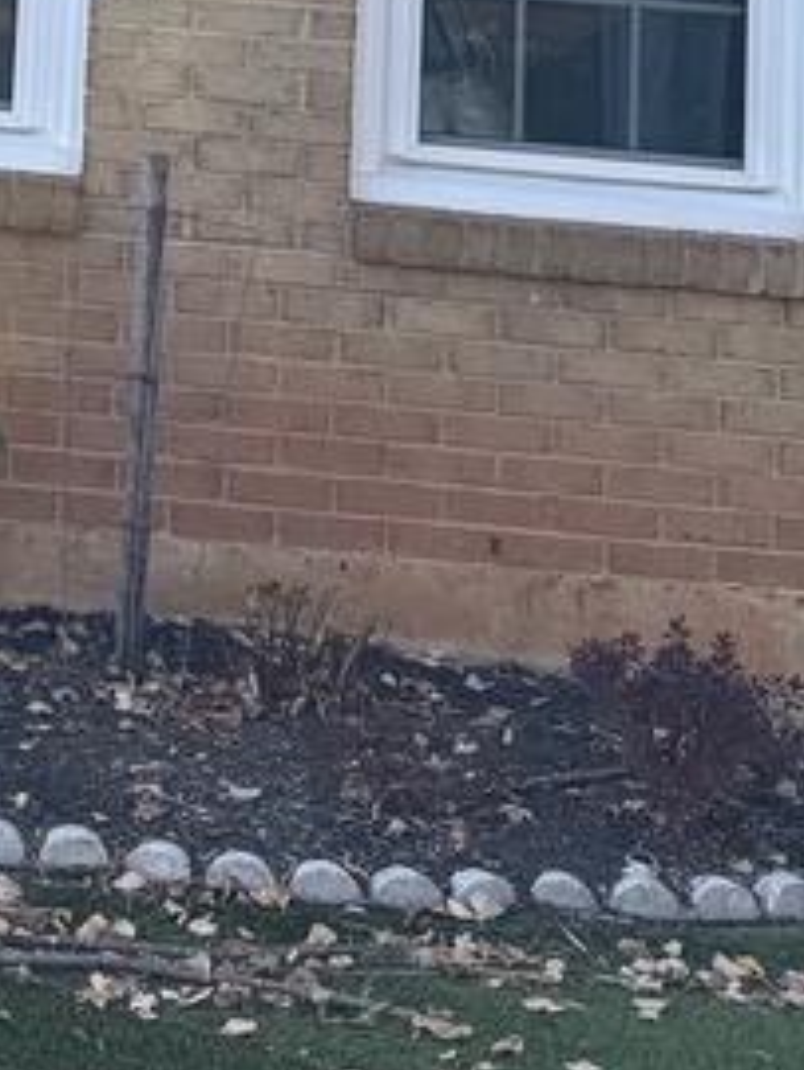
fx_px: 2968
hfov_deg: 14.7
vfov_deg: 18.2
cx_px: -246
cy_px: -519
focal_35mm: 96
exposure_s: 1/2252
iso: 80
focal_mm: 6.76
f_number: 1.78
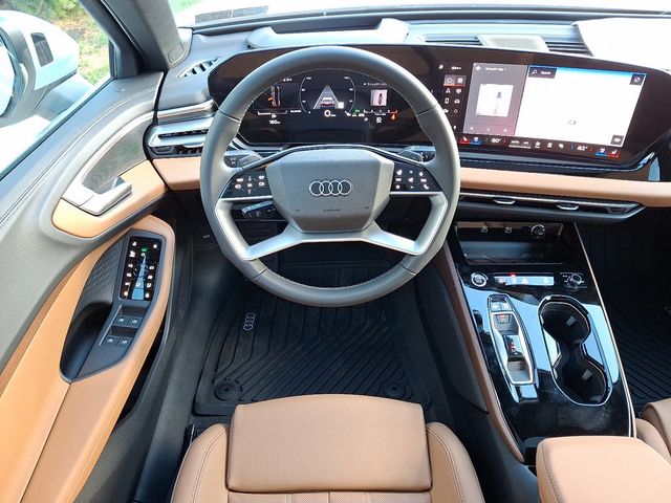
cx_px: 336
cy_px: 252
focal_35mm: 25
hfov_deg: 69.4
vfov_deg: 54.9
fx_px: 485
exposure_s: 1/60.2
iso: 178
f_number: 1.8
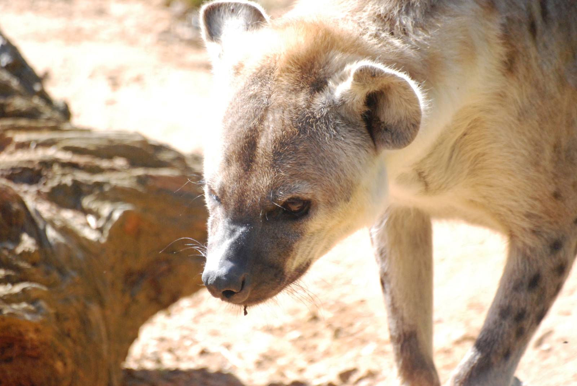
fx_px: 7221
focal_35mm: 450
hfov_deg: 4.6
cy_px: 193
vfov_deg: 3.1
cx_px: 288
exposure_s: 1/1000
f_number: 5.6
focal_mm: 300
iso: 1600
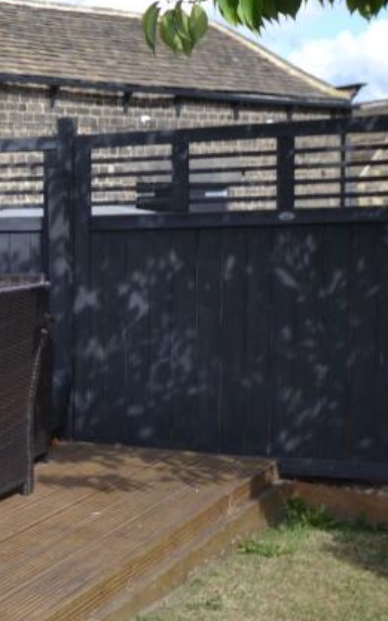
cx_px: -306
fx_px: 1206
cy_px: 323
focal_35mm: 71
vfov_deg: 28.9
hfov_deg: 15.7
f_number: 6.3
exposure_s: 1/160
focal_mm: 19
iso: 100
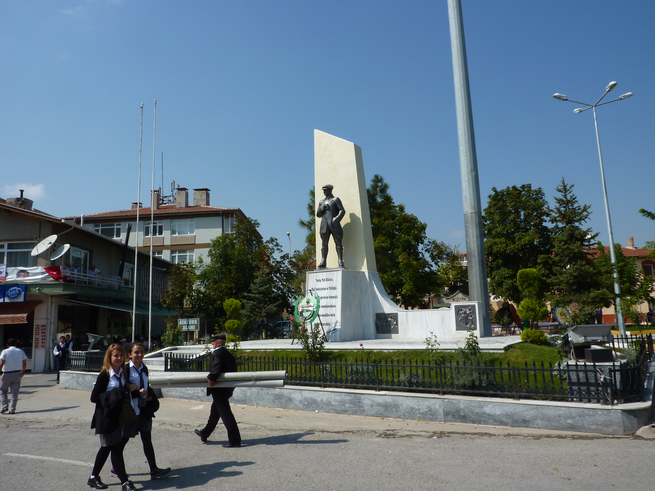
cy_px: 246
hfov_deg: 69.4
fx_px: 473
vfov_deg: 54.9
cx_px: 328
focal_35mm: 25
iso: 80
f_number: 5.6
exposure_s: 1/500
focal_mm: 4.1
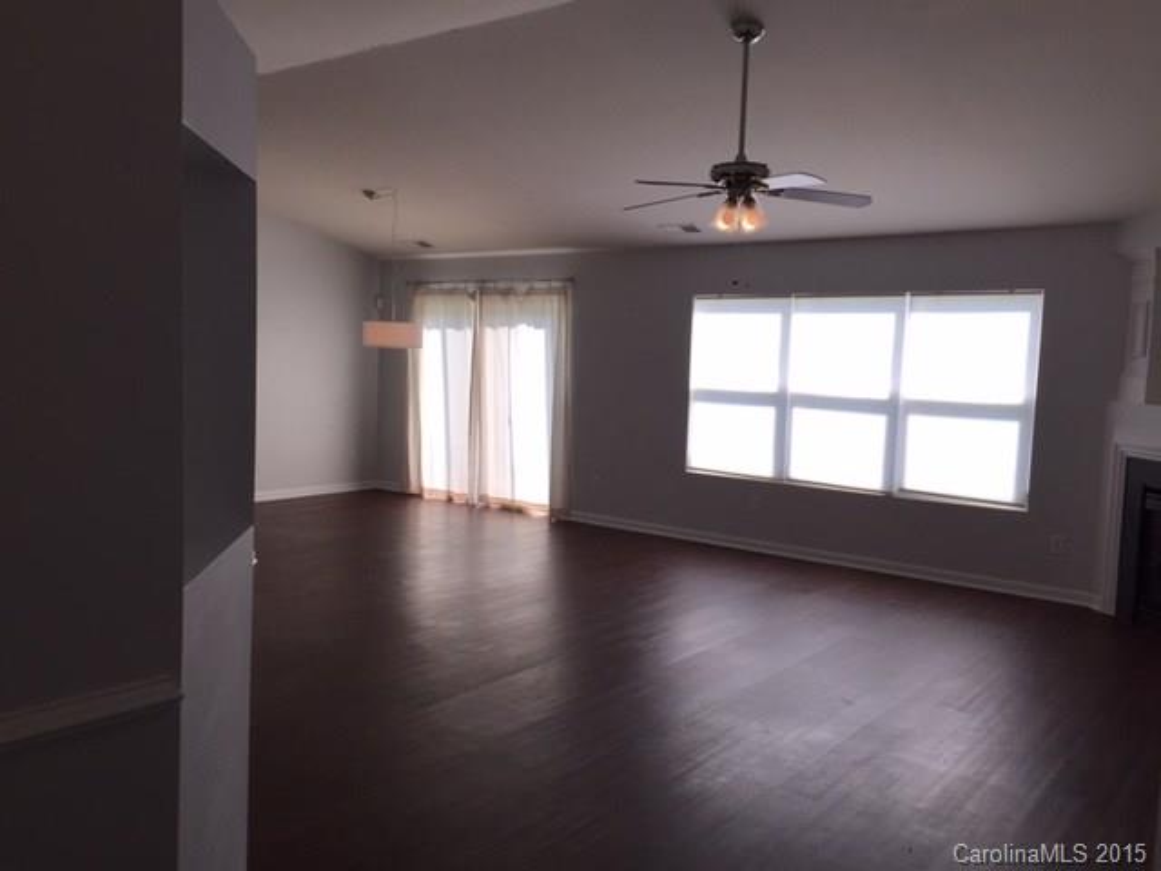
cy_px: 436
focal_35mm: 29
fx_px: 973
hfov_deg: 61.7
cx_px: 580
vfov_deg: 48.2
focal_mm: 4.15
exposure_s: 1/542
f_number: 2.2
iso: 40
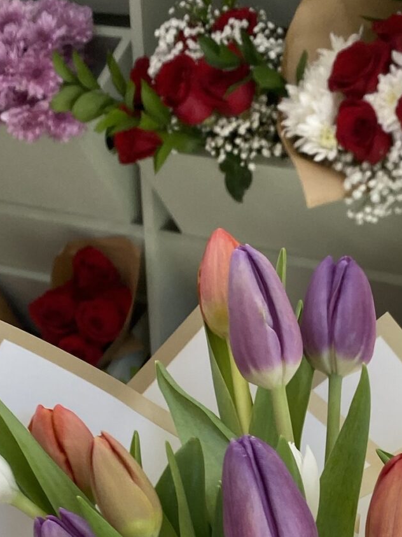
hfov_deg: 18.4
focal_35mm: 79
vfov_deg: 21.4
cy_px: 771
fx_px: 1224
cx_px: 337
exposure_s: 1/214
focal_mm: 4.25
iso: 32
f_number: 1.8
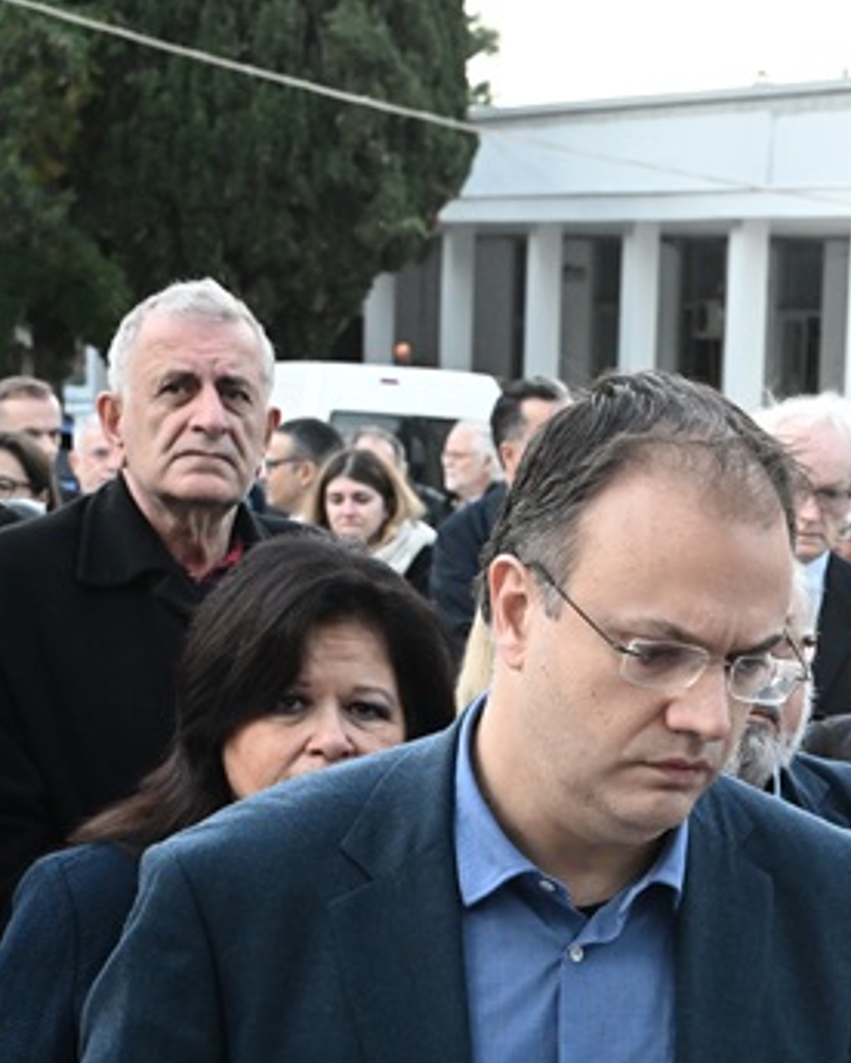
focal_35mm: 106
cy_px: 924
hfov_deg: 13.8
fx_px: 3337
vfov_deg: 17.9
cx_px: 1206
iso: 3200
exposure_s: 1/640
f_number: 7.1
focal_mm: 39
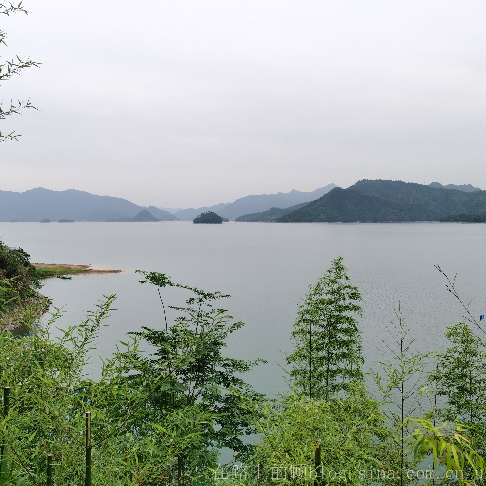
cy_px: 242
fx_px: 508
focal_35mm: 32
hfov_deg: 51.0
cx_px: 269
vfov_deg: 51.1
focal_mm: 5.56
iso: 50
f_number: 1.6
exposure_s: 1/217
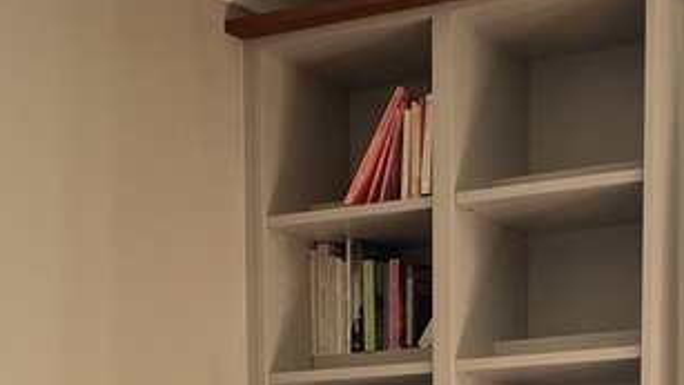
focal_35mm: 93
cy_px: 746
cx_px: 443
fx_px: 1687
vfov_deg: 11.8
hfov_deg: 22.8
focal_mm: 4.2
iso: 100
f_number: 1.6
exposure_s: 1/121
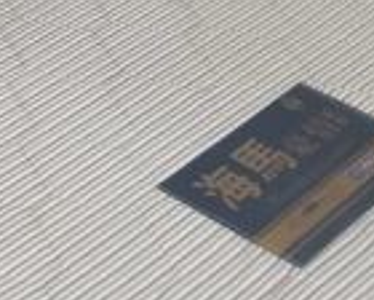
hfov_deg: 13.1
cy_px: -27
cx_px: -275
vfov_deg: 11.4
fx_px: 1483
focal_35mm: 134
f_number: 1.9
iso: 200
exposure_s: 1/25
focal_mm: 3.94
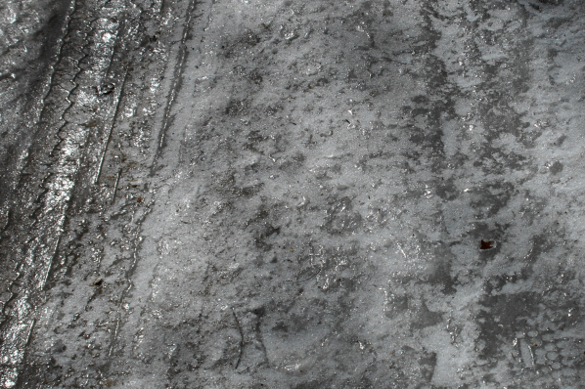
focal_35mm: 88
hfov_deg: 22.9
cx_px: 462
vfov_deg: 15.5
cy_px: 161
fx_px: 1426
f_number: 8
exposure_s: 1/250
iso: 100
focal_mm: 35
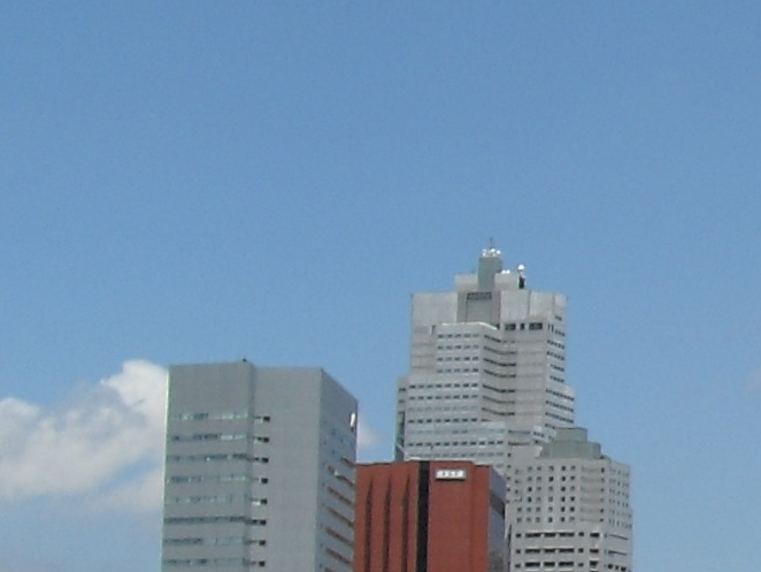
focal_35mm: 167
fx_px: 3673
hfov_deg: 10.8
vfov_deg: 8.9
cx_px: 1546
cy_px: 293
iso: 64
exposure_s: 1/200
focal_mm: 6.3
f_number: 7.8
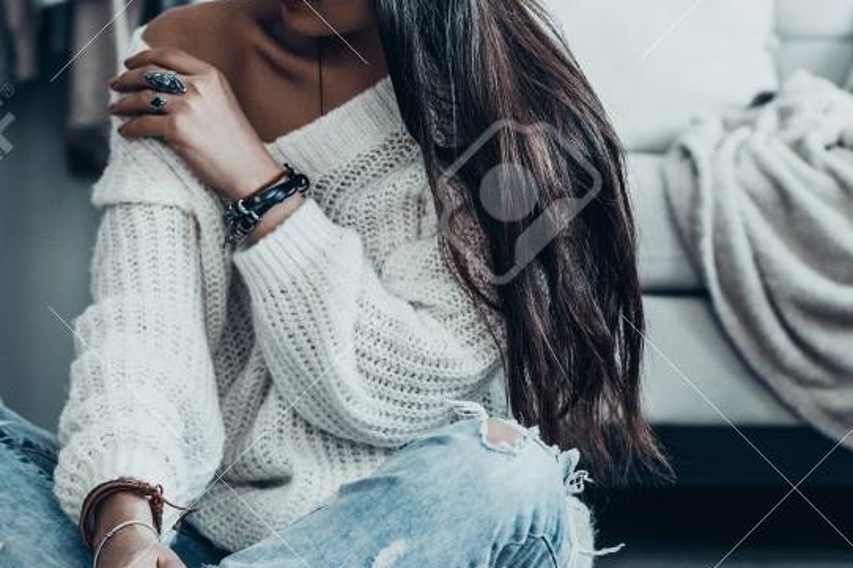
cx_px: 217
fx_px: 2842
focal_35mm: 120
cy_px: 138
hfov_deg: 17.0
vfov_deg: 11.4
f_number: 2.2
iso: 320
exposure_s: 1/125
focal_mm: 50
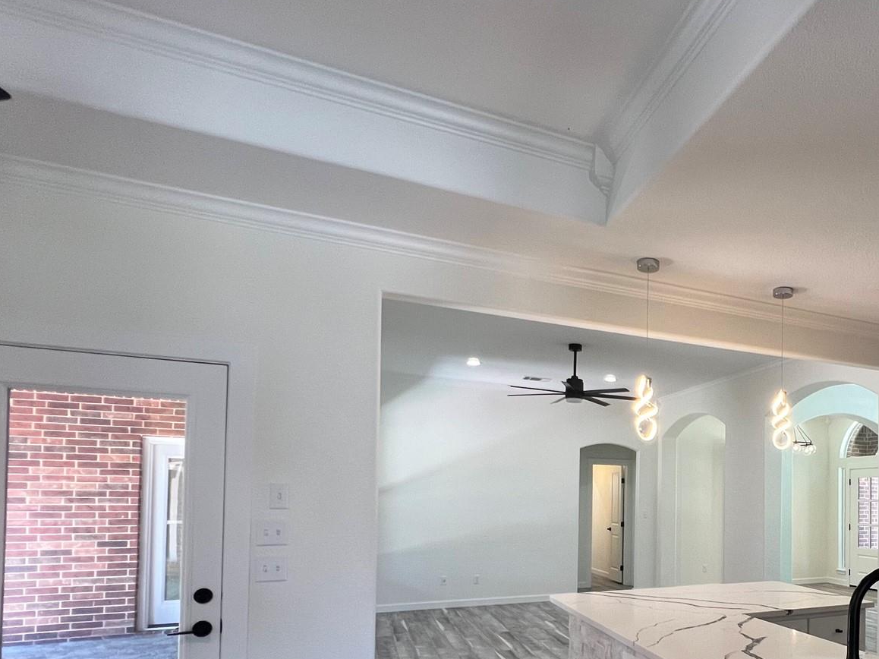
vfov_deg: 56.2
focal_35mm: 23
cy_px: 488
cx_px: 701
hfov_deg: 67.1
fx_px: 584
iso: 250
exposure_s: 1/120
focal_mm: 1.57
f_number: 1.8
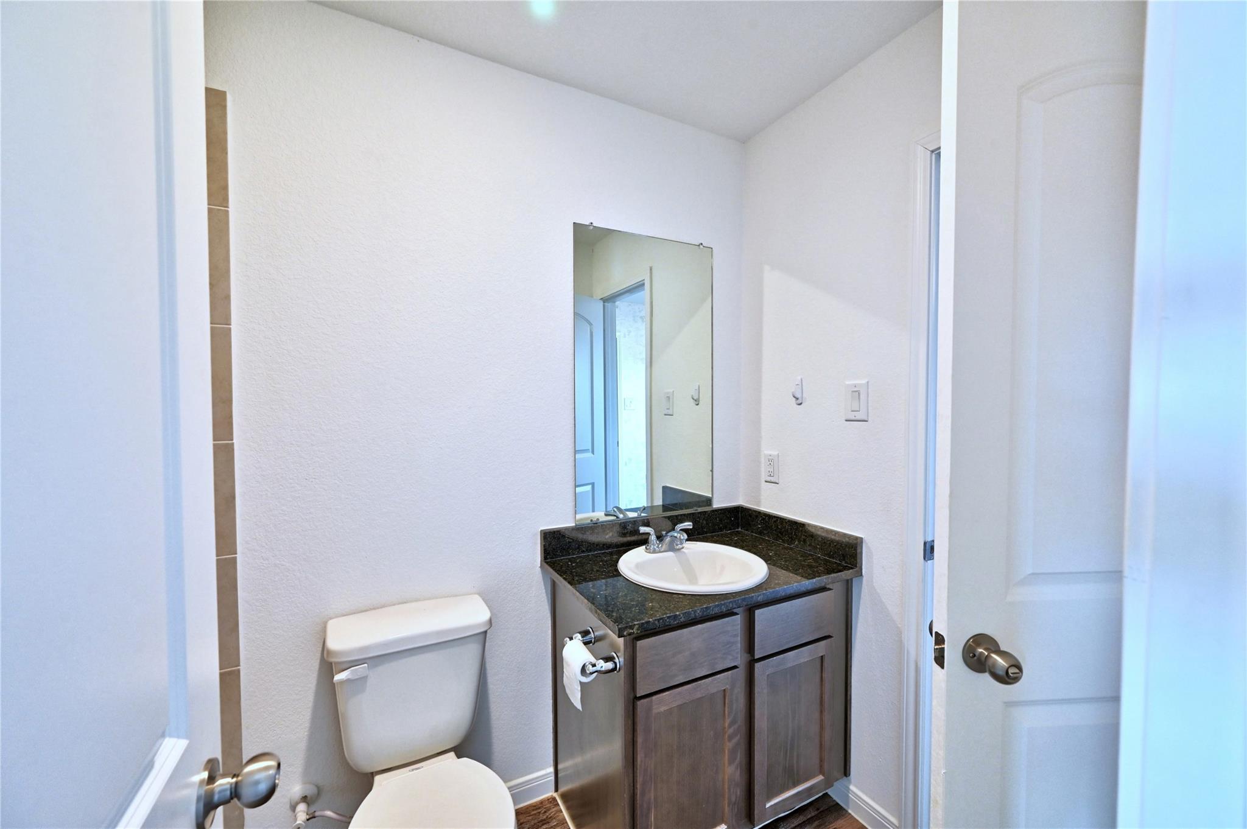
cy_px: 414
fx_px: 485
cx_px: 624
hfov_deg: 104.3
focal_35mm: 14
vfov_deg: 81.1
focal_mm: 14
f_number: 8
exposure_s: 1/6
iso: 400
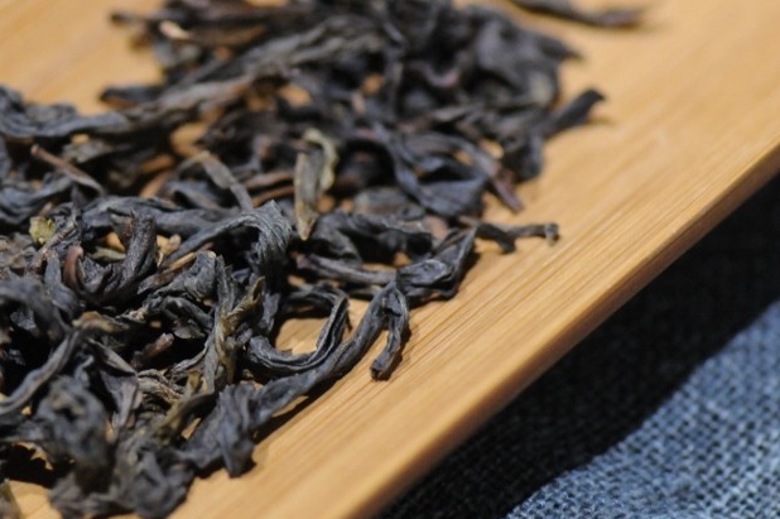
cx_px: 189
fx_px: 5647
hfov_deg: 7.9
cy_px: 287
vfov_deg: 5.3
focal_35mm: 261
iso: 2000
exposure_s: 1/80
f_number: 4.5
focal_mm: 105
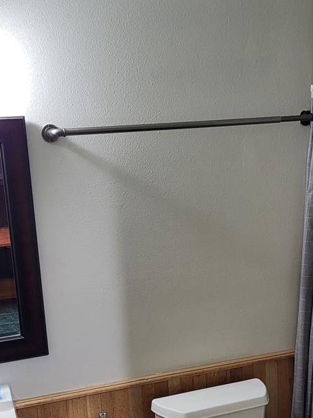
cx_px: 169
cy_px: 280
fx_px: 639
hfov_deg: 27.5
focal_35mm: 53
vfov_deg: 35.8
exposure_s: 1/60.2
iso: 200
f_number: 1.8
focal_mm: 5.4
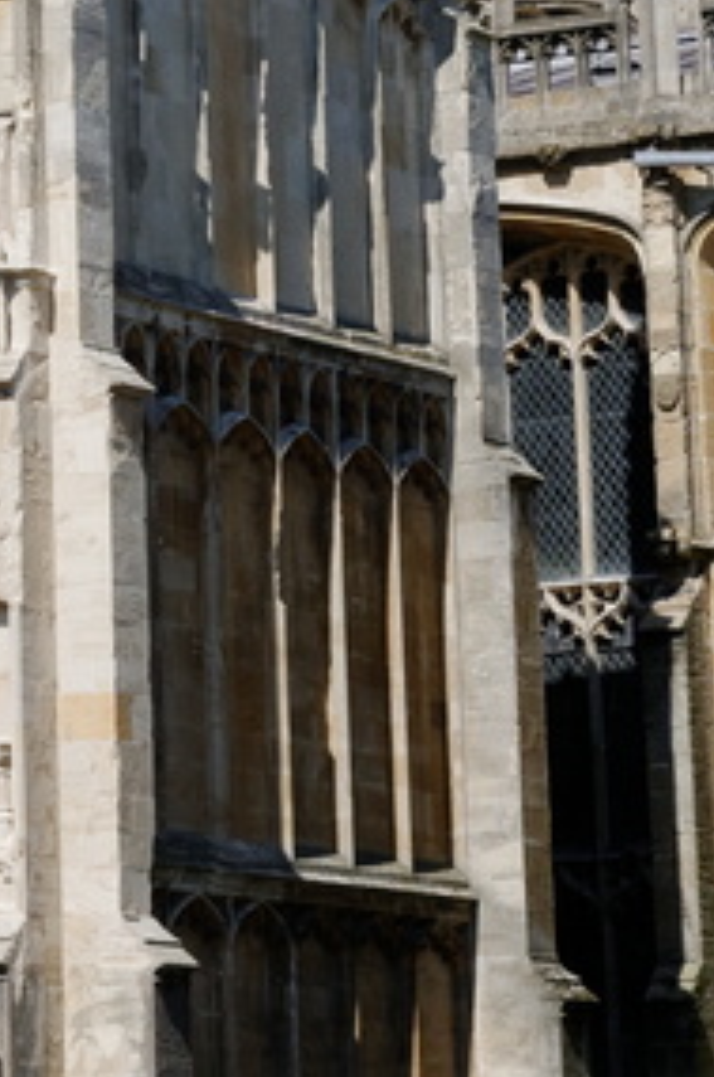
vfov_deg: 9.8
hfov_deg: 6.7
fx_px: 6031
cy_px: -616
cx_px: -232
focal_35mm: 202
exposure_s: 1/500
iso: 200
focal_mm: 40
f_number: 8
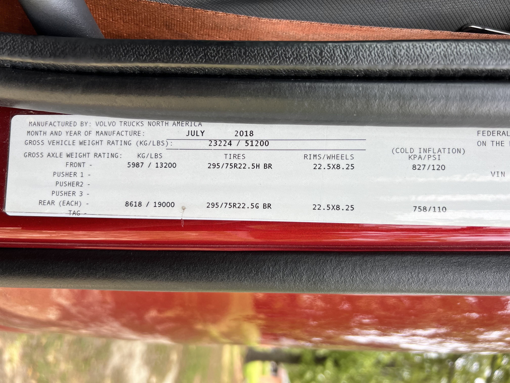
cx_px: 255
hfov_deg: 67.3
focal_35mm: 26
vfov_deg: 53.1
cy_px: 192
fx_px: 383
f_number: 1.5
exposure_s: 1/658
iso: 50
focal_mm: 5.7
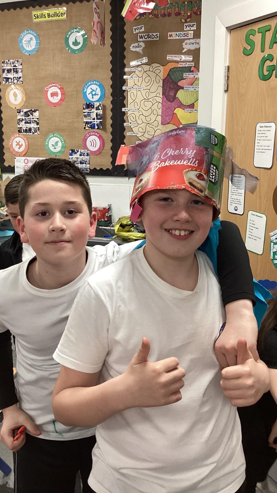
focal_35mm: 34
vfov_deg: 58.0
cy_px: 245
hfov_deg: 34.6
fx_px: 444
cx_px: 124
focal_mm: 3.3
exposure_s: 1/60
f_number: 2.4
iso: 200
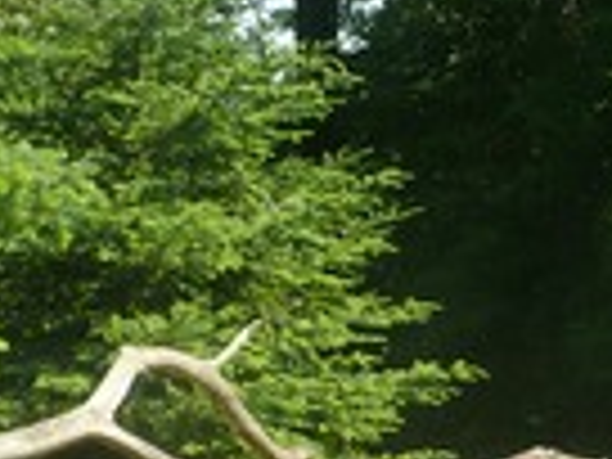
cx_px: 740
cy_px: 389
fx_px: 2970
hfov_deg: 11.5
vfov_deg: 8.8
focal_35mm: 168
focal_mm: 7.4
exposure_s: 1/200
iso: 100
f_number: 4.5
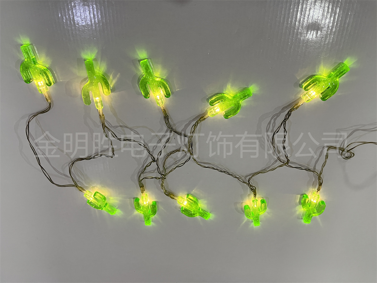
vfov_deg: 53.1
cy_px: 142
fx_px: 283
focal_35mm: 26
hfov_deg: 67.3
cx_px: 188
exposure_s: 1/50
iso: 400
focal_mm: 5.1
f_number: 1.6
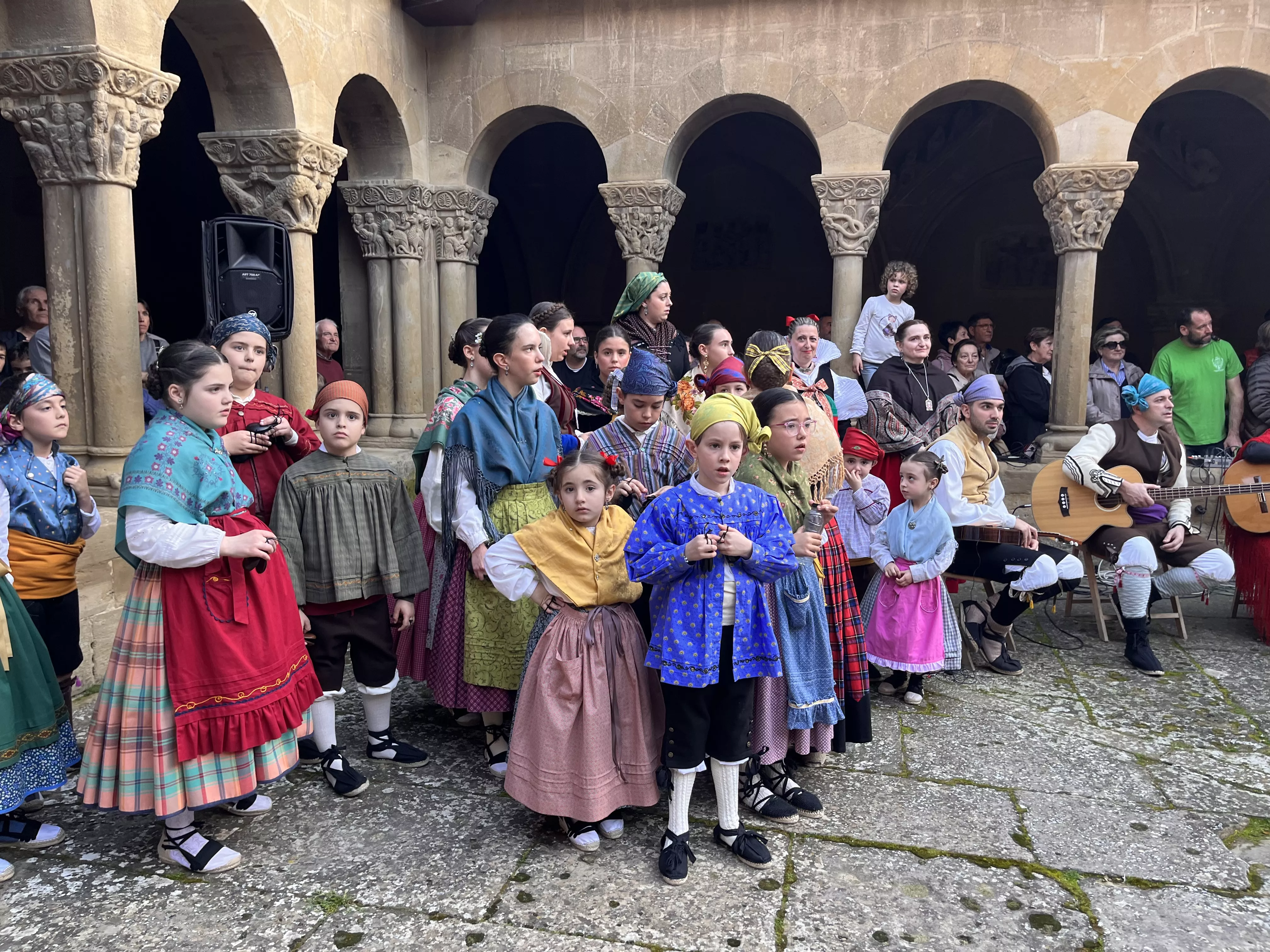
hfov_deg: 67.3
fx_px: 954
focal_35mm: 26
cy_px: 476
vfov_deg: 53.1
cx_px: 635
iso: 50
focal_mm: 5.1
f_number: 1.6
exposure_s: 1/122
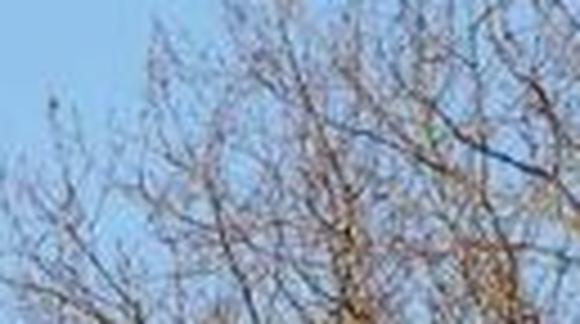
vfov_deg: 2.7
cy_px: 1476
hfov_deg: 4.9
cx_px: -535
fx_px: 6647
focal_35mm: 433
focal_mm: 25
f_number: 3.5
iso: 200
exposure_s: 1/640
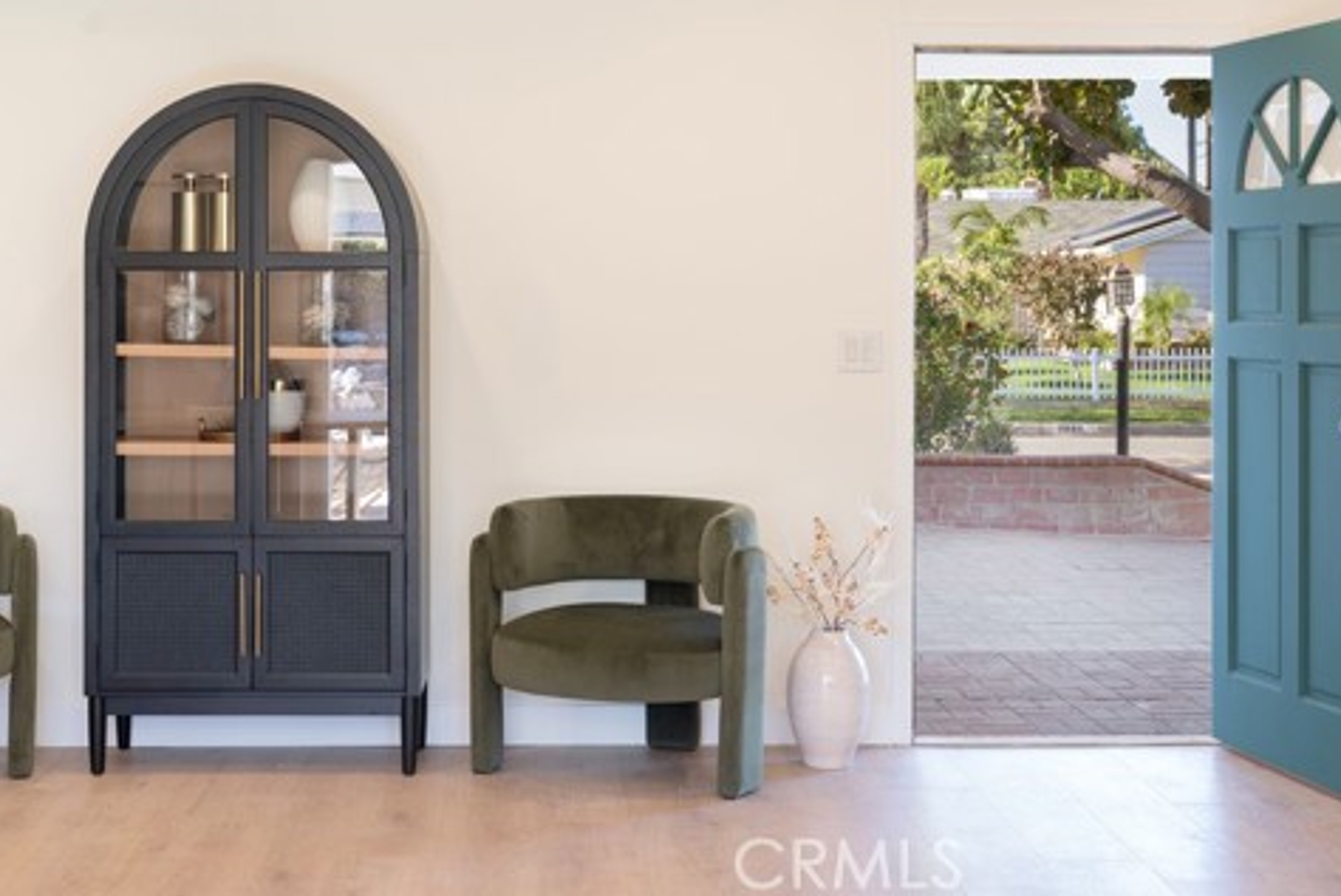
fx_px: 2162
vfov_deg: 23.3
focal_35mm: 58
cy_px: 301
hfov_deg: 34.4
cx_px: 560
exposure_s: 1/3
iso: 125
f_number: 7.1
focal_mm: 43
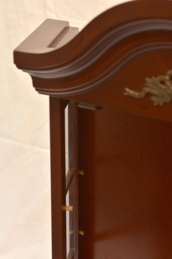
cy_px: 130
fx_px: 756
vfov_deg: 19.5
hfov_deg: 13.0
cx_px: 86
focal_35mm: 105
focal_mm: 70
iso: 800
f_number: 5.6
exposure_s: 1/160
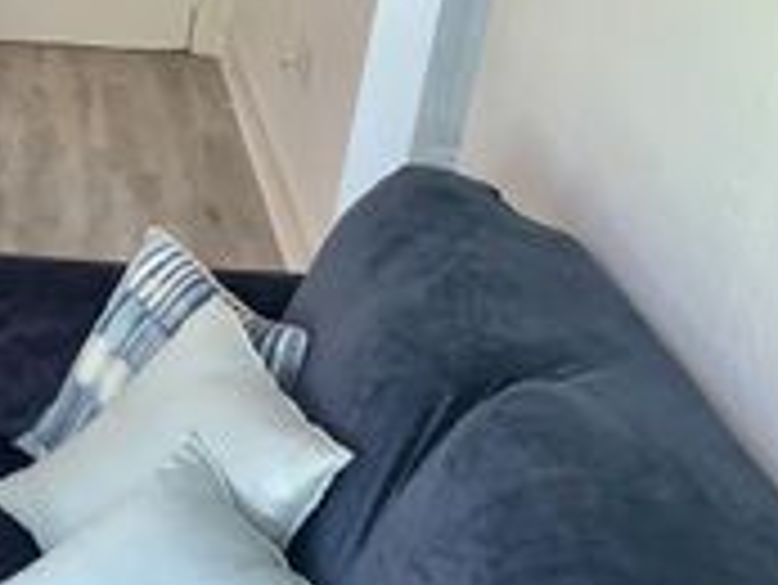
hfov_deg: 22.8
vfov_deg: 19.6
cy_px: 412
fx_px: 1687
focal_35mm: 75
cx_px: -261
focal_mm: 4.25
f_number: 1.8
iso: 40
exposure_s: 1/24
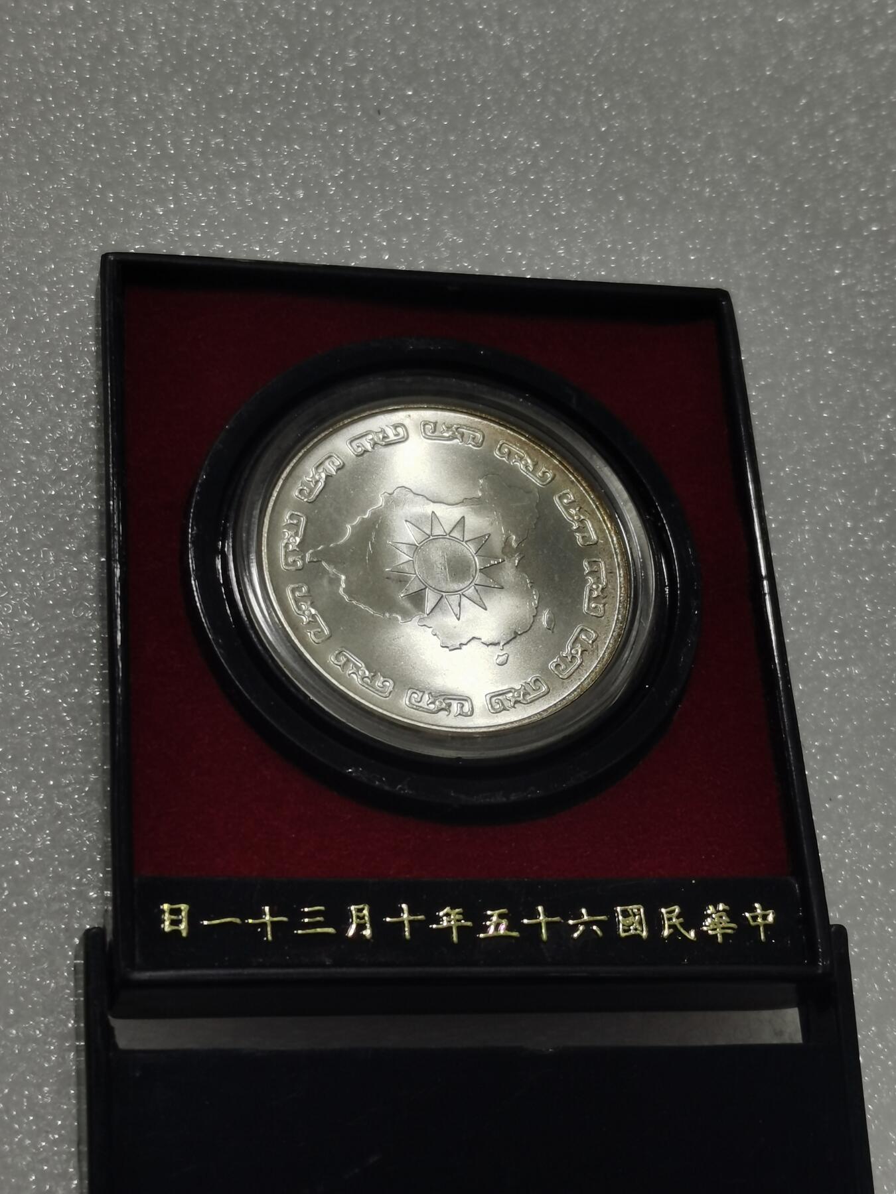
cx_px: 448
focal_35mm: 67
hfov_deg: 21.9
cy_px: 597
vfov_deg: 29.0
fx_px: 2312
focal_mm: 5.58
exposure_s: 1/186
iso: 50
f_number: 1.8
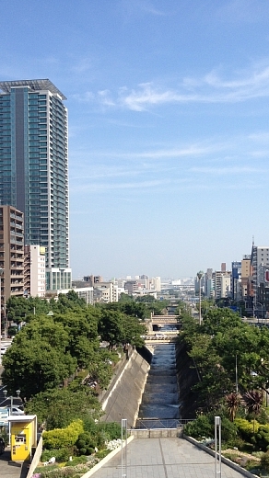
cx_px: 170
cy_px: 273
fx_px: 559
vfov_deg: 46.3
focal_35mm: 44
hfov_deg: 27.0
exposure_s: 1/1453
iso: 50
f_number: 2.4
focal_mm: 4.28
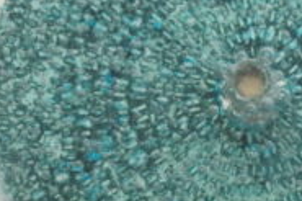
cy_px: 527
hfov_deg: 4.9
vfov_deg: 3.3
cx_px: 619
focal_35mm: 415
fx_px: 3478
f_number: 9
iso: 2000
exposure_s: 1/15
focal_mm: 50
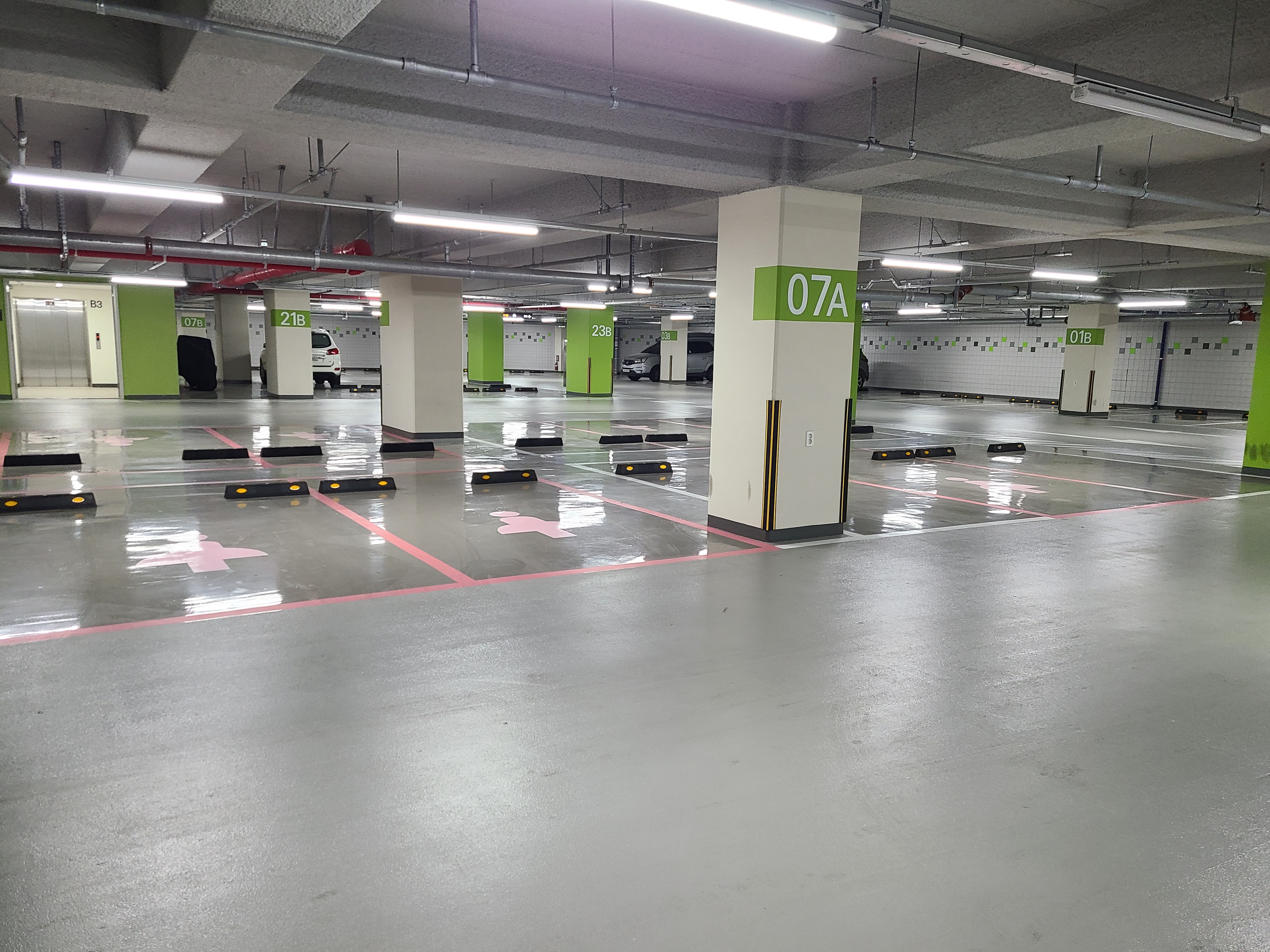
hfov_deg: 67.3
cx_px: 635
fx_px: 954
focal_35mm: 26
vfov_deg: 53.1
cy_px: 476
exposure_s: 1/40
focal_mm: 5.4
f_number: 1.8
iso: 200
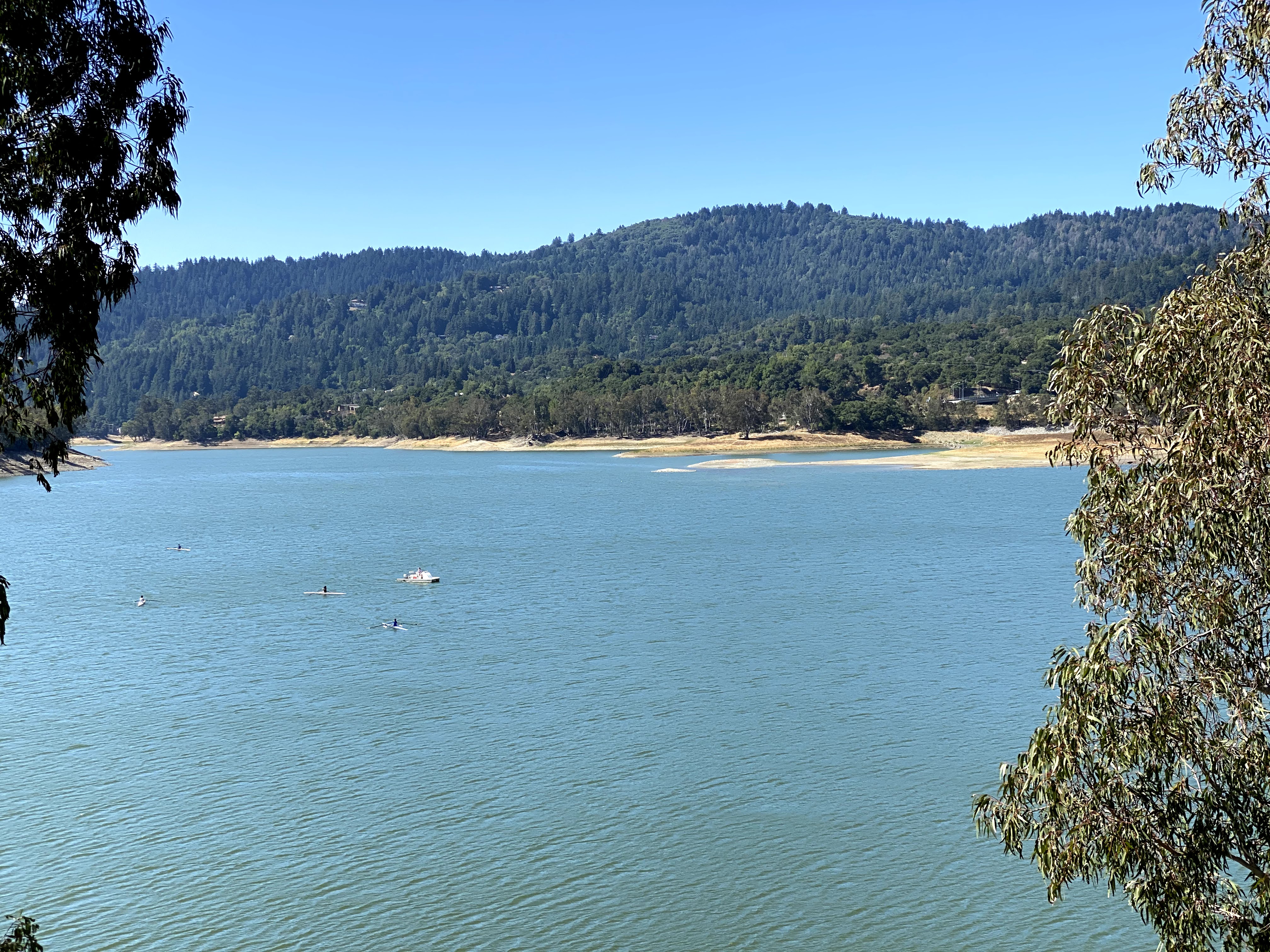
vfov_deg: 28.0
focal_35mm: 52
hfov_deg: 36.8
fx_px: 1908
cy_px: 476
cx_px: 635
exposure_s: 1/1115
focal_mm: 6
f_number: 2
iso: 20
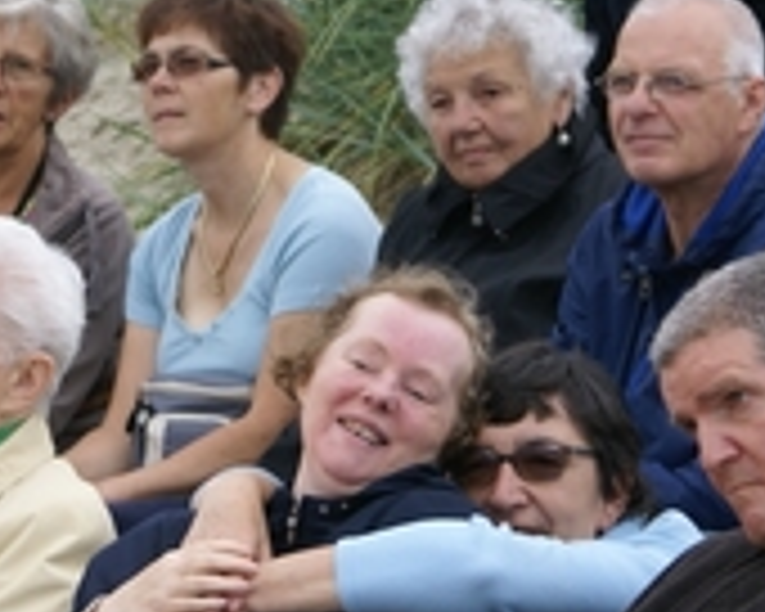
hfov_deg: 5.6
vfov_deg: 4.4
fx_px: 7879
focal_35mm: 348
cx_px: 432
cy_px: 500
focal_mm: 70
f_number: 5.6
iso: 100
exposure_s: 1/125
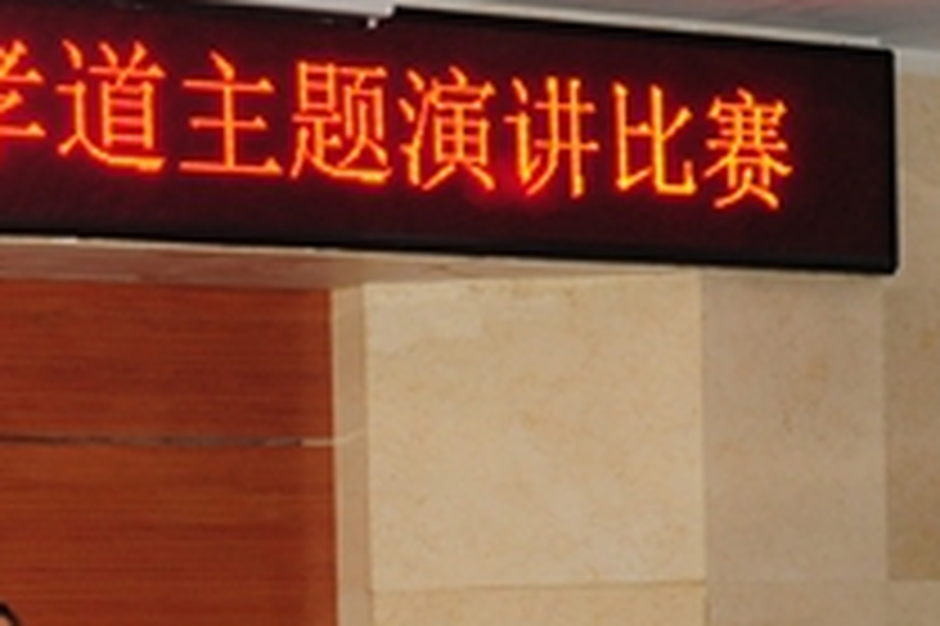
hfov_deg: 16.8
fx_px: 3053
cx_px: -171
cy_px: 815
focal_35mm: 117
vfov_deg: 11.4
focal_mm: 24
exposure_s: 1/100
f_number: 5
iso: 800
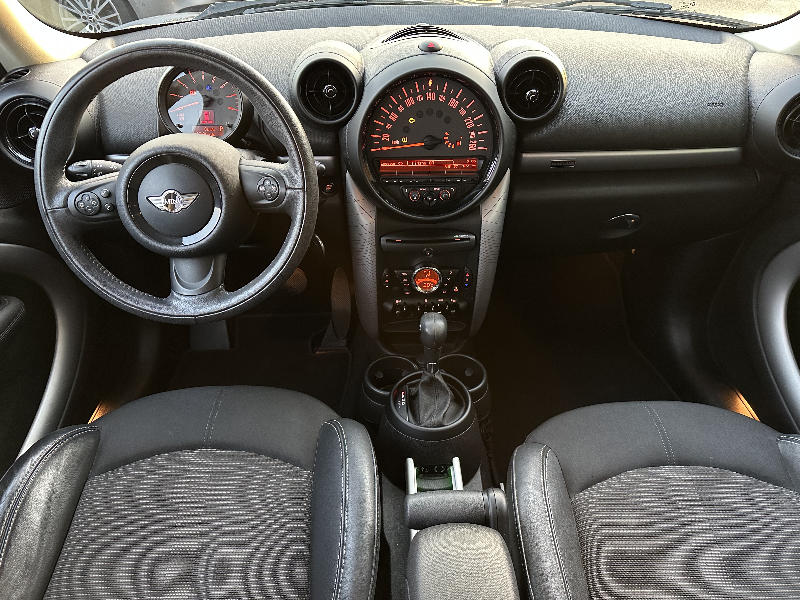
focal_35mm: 24
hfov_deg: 71.6
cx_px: 400
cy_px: 300
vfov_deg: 56.8
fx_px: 555
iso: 400
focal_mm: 6.86
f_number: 1.78
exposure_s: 1/60
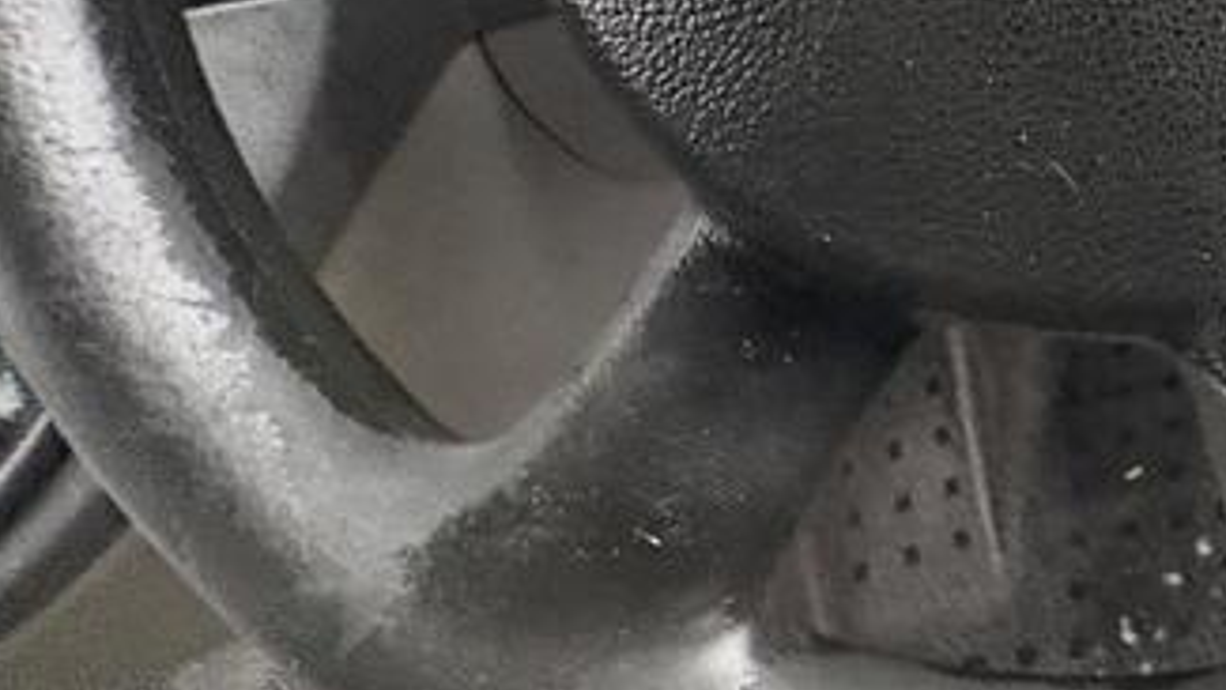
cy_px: -211
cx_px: 1373
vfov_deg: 24.6
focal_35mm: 42
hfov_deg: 39.0
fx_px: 1366
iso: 640
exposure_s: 1/60
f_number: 2.2
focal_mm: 2.22
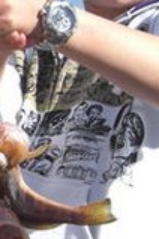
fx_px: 1040
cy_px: 153
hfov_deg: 8.3
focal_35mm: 157
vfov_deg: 13.1
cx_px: -160
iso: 80
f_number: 4
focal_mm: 7.9
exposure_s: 1/800
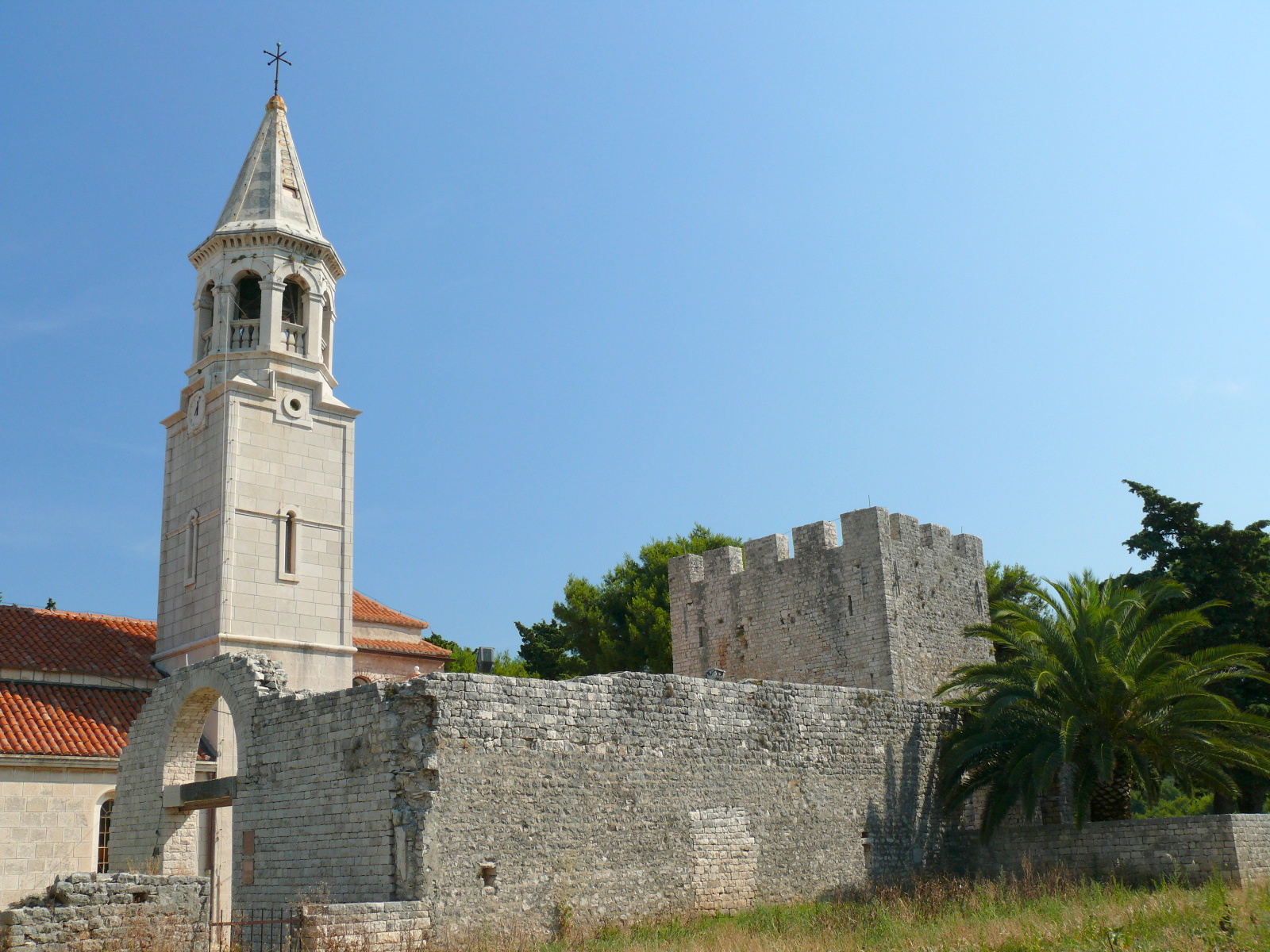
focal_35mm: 35
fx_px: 1284
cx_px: 635
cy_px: 476
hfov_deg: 52.6
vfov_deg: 40.7
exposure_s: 1/250
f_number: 5.6
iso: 100
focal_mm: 7.4
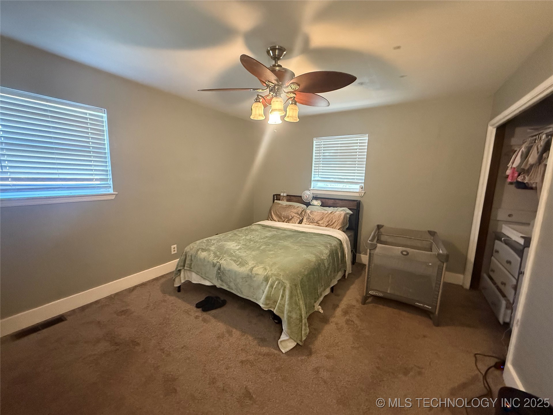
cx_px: 276
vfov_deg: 85.7
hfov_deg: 102.1
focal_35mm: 14
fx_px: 224
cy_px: 208
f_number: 2.2
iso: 1000
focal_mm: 2.22
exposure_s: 1/60
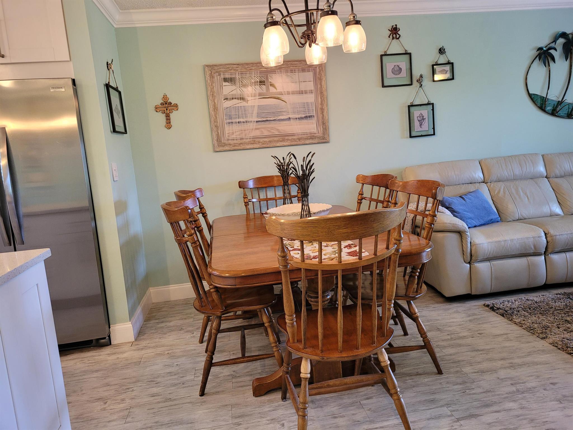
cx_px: 286
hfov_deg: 67.3
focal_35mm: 26
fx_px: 430
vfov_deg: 53.1
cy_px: 215
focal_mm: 5.4
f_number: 1.8
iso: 200
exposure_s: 1/60
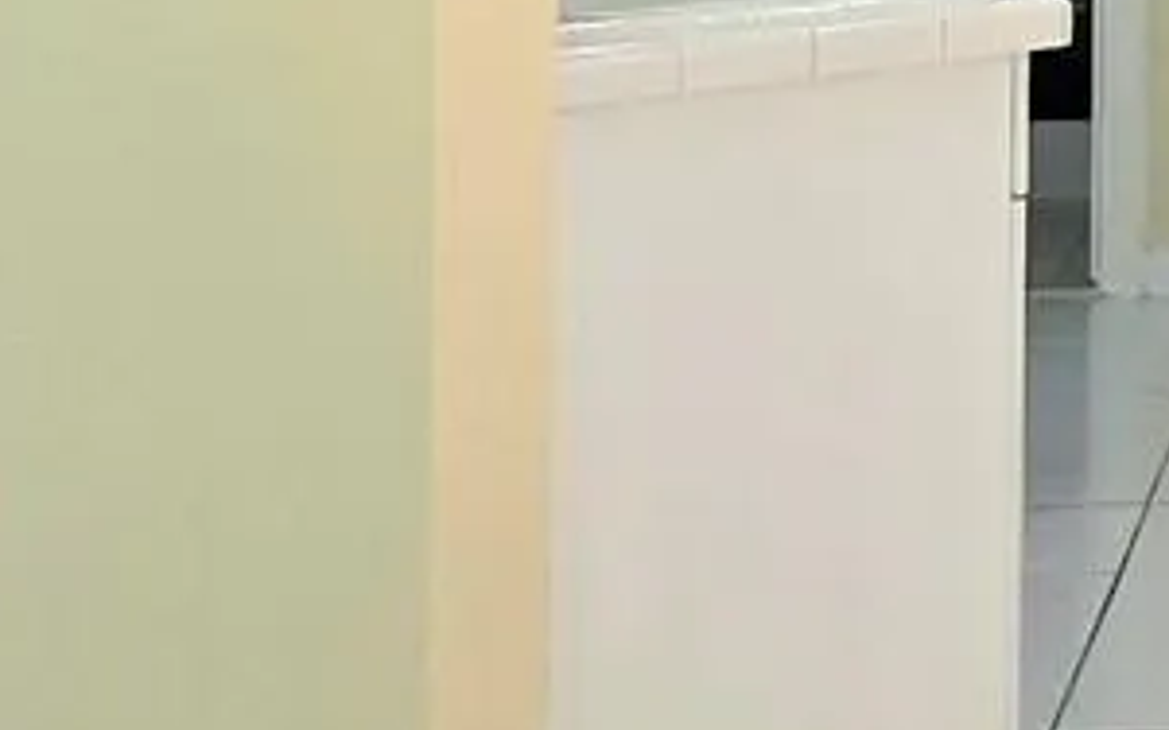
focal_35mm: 166
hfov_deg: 11.8
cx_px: 2016
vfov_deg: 7.7
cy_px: -586
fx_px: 5288
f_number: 1.8
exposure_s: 1/60.2
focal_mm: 5.4
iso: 32
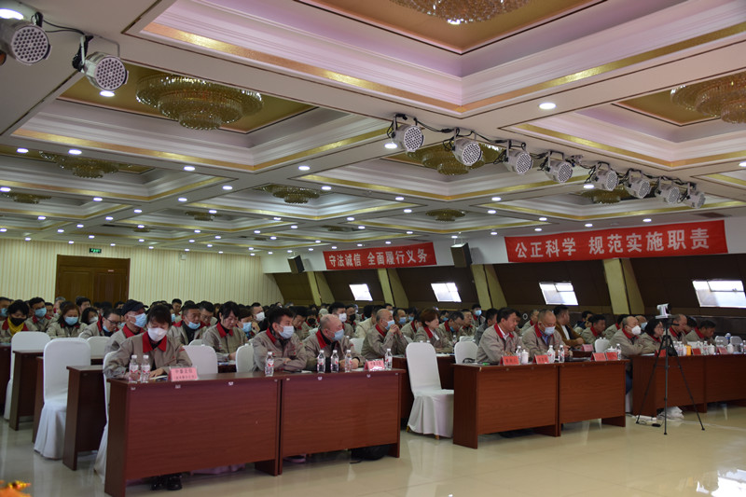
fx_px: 746
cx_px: 373
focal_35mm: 36
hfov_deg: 53.1
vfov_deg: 36.9
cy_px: 248
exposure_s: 1/60
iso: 560
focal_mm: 24
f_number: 4
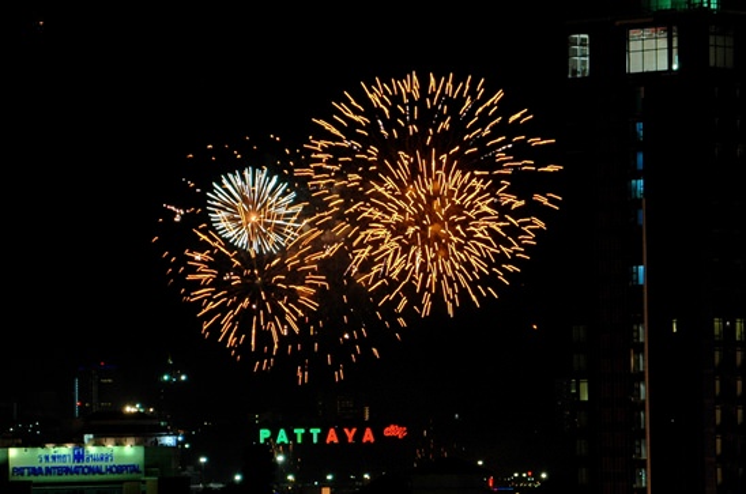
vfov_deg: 9.1
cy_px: 247
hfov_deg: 13.7
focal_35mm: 150
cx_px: 373
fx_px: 3102
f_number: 5.6
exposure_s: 1/3
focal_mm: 100
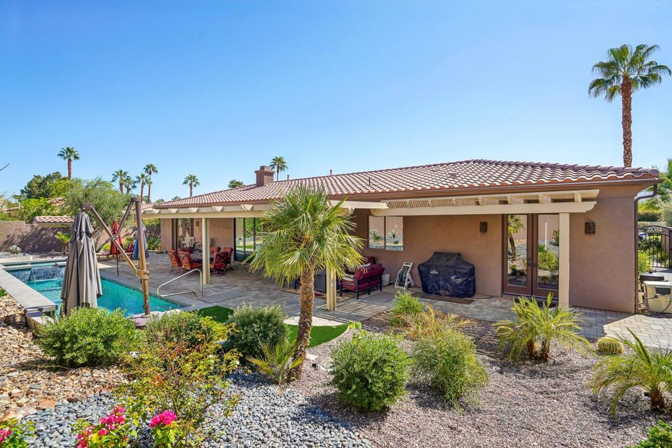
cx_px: 336
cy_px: 224
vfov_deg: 70.4
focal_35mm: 17
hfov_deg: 93.3
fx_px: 317
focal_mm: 17
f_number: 7.1
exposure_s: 1/250
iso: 100
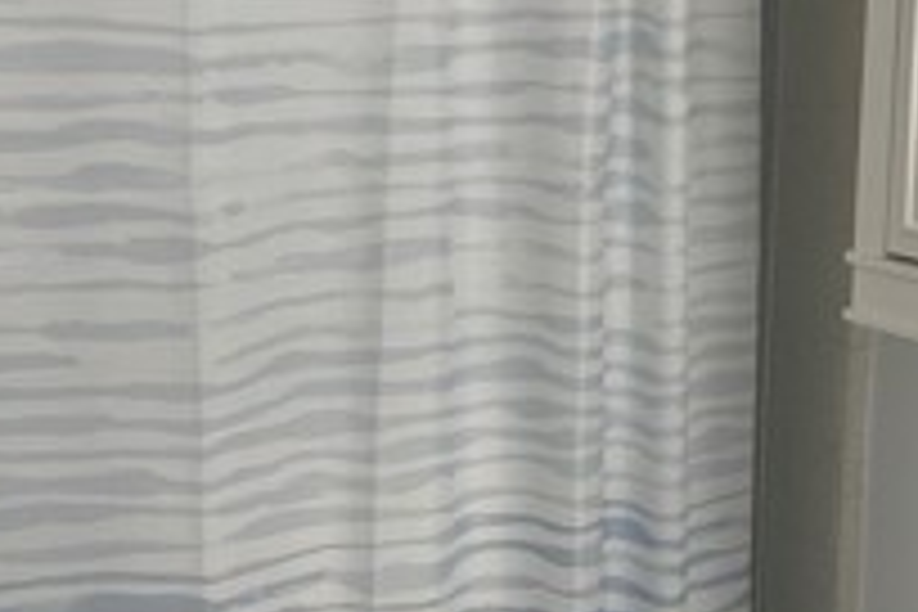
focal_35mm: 85
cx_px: 598
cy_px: 536
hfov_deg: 23.8
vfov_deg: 15.9
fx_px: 2167
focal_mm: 4.2
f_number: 1.6
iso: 50
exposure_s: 1/120
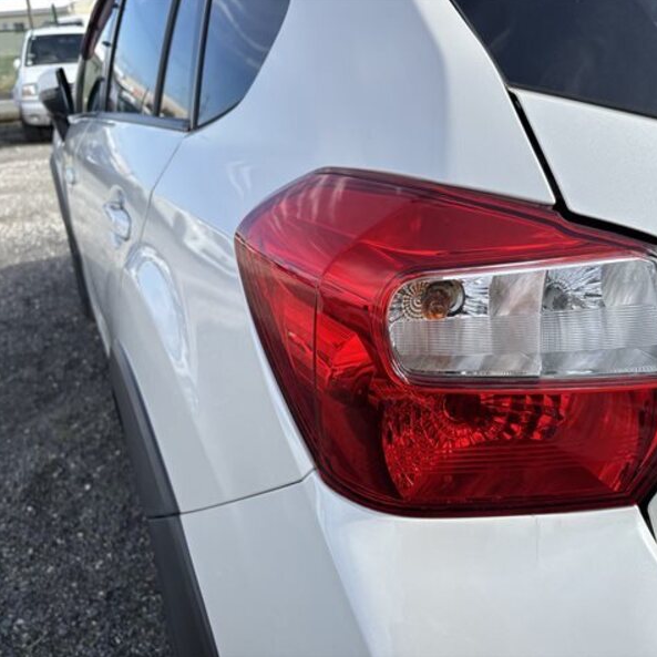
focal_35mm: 31
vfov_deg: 52.5
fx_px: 666
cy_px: 328
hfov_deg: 51.8
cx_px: 421
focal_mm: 5.96
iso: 50
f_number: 1.6
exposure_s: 1/1695
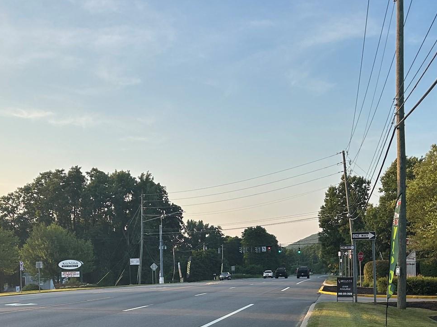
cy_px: 280
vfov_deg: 25.9
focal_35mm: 55
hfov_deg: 34.9
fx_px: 694
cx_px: 185
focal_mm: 5.7
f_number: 1.5
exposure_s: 1/1511
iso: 50
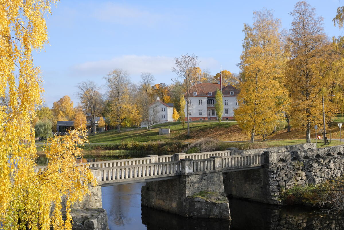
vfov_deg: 29.9
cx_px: 172
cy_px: 115
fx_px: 430
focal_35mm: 45
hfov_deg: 43.6
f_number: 8
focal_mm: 30.2
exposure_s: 1/350
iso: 400
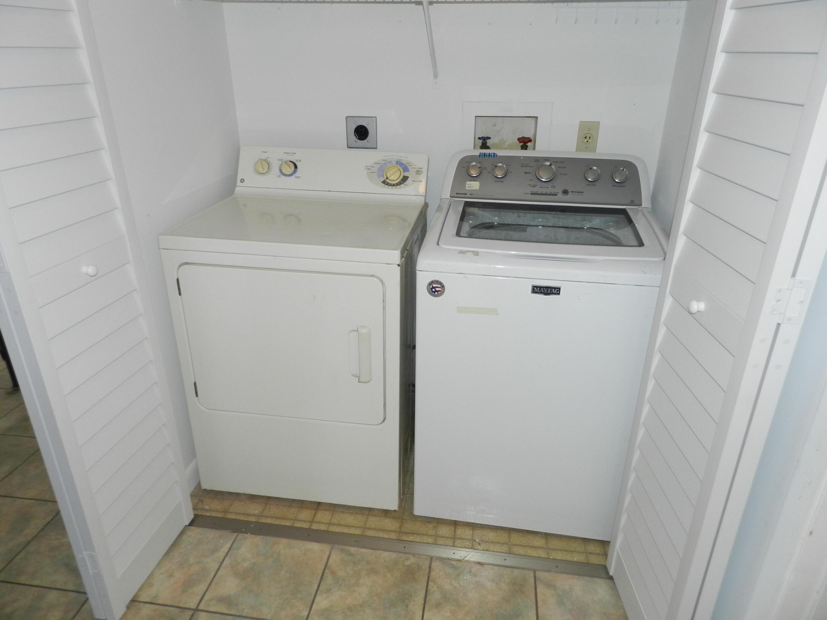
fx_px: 549
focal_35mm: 23
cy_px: 310
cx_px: 414
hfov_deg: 73.9
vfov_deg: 58.9
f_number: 3.4
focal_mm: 4
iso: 200
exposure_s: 1/30
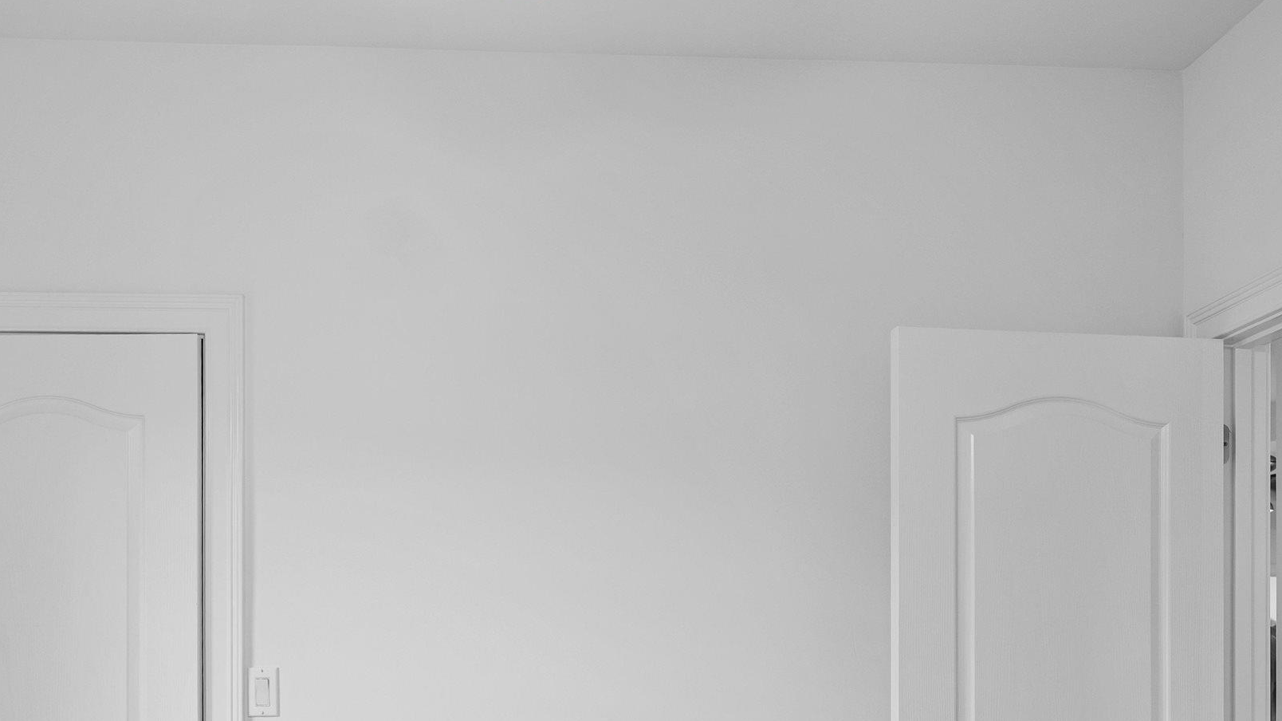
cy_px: 729
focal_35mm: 32
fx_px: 1088
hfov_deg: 59.4
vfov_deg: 33.4
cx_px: 410
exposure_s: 1/25
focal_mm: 16
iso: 800
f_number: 4
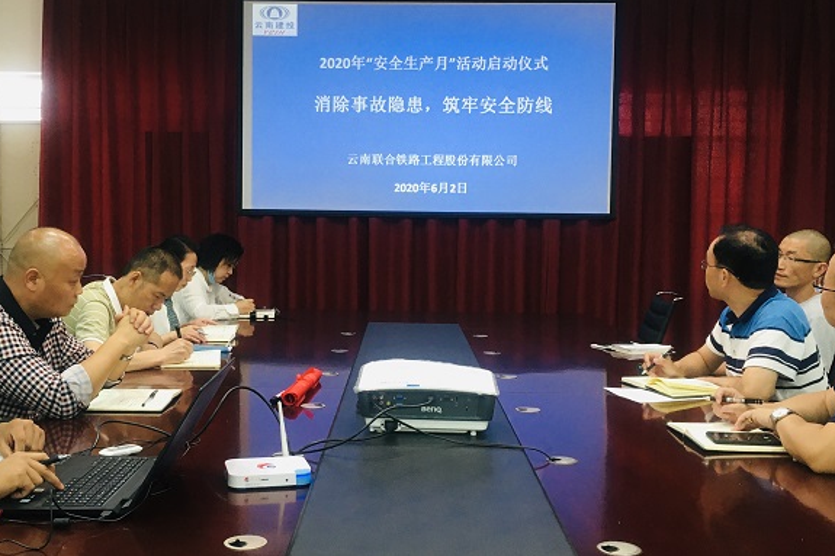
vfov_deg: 31.9
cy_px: 266
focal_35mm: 42
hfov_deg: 46.4
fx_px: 974
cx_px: 386
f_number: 2.2
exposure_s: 1/33
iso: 100
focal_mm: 4.15
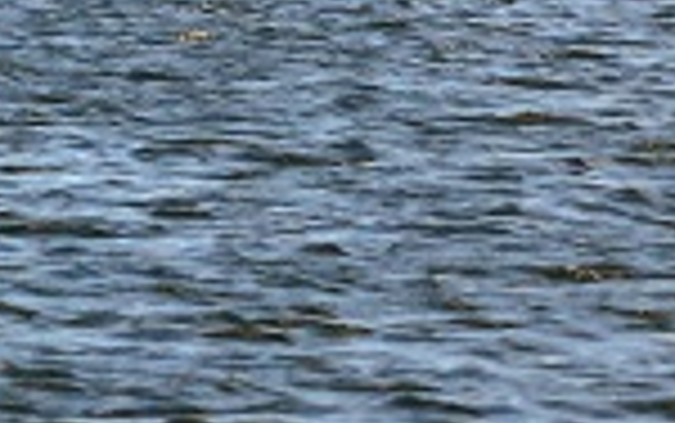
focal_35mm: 864
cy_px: 322
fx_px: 15913
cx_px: -43
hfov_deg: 2.4
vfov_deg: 1.5
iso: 400
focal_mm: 85
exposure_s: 1/1600
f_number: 6.3
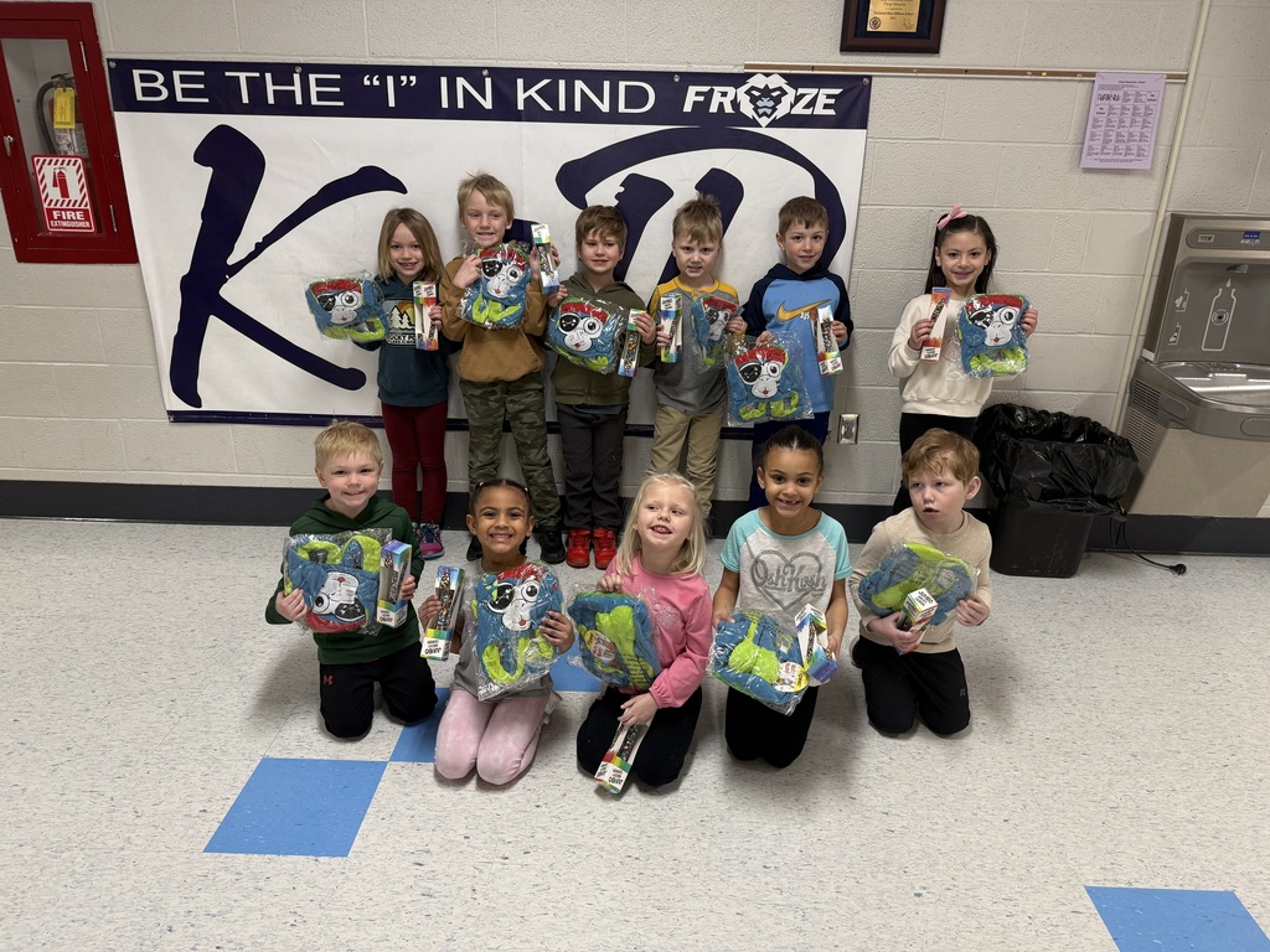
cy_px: 476
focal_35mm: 24
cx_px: 635
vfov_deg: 56.8
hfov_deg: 71.6
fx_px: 881
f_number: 1.78
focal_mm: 6.76
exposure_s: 1/60
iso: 160
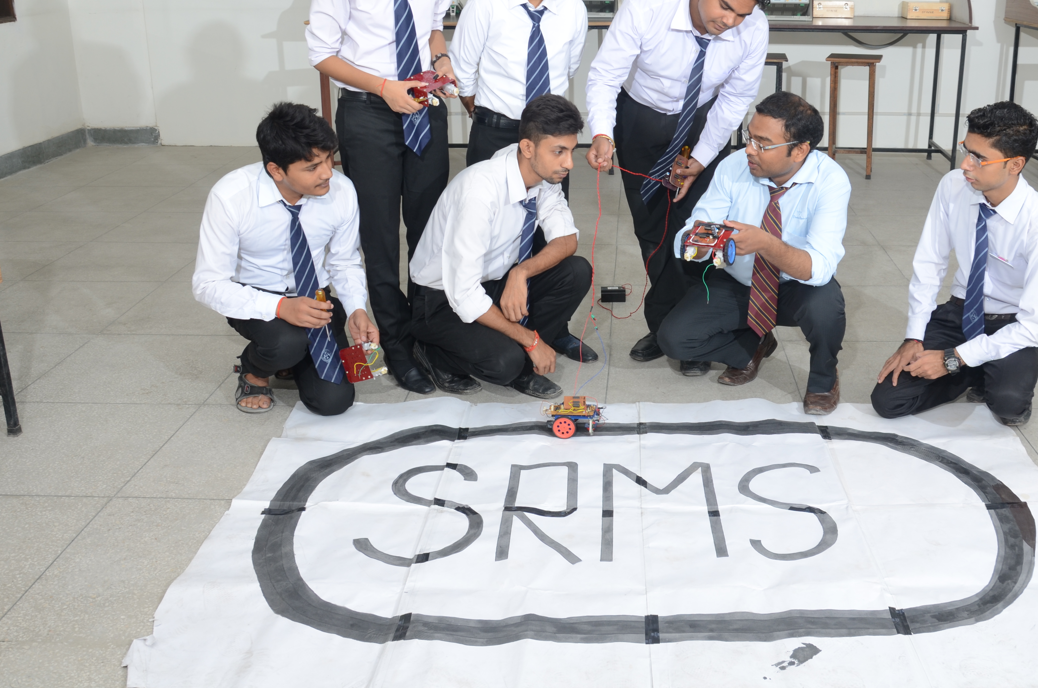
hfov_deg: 49.7
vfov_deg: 34.3
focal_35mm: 39
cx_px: 630
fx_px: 1111
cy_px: 281
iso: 200
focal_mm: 21
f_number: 8
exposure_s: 1/125
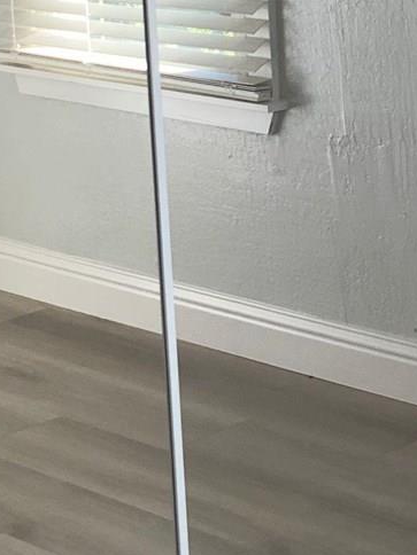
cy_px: -101
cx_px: 376
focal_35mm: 138
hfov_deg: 10.7
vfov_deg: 13.9
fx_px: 2217
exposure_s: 1/120
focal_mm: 3
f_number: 1.8
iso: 20
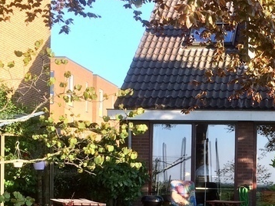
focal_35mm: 83
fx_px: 659
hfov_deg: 23.0
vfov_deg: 17.5
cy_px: 187
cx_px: 241
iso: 32
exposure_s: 1/250
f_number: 2.2
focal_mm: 4.15
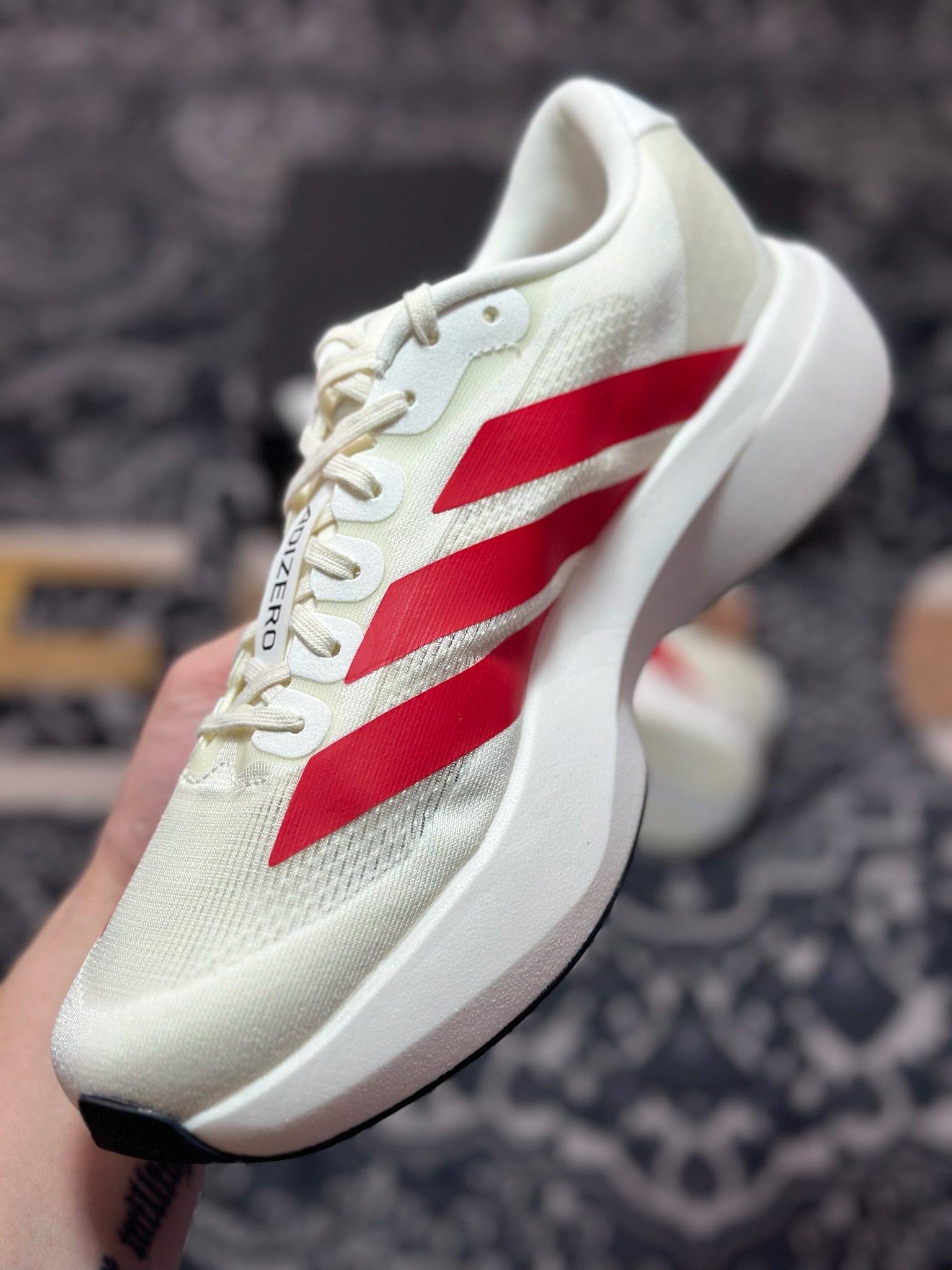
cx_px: 476
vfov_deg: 39.7
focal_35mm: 48
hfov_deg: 30.3
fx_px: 1760
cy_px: 635
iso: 80
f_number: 1.78
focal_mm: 6.86
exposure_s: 1/935
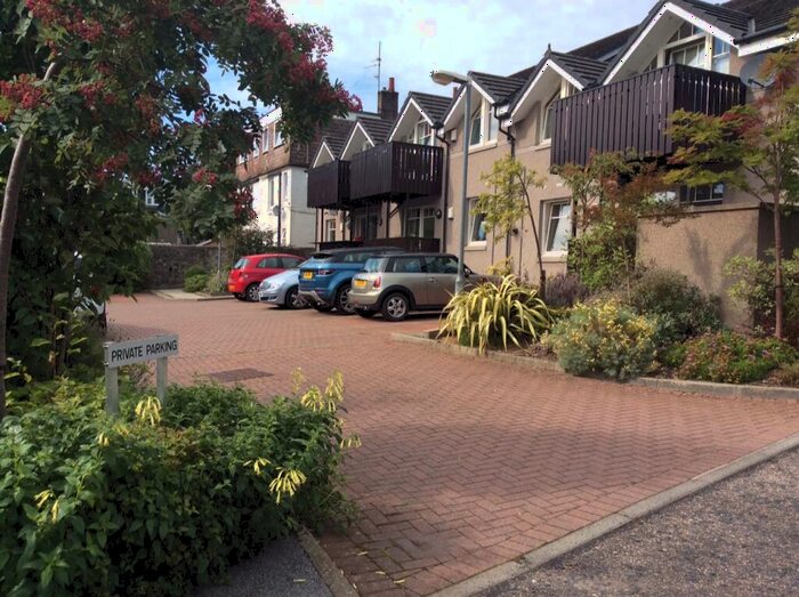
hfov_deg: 56.9
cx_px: 400
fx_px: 738
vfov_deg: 44.1
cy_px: 298
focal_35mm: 32
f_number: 2.4
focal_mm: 3.3
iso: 32
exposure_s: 1/986
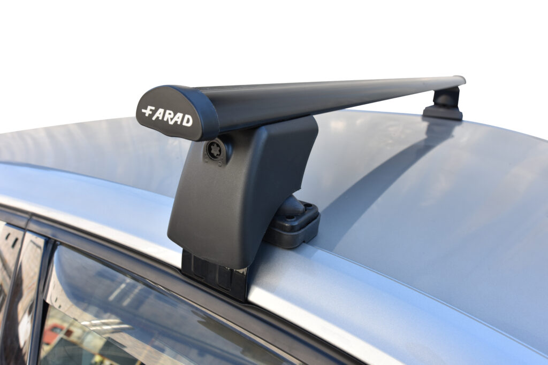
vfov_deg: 53.1
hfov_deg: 73.7
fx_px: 365
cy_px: 182
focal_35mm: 24
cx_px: 274
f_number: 9
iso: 400
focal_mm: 24
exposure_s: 1/125
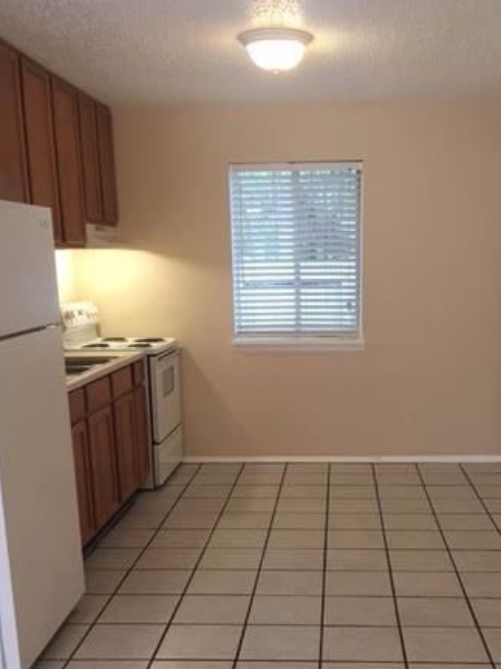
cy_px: 449
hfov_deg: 33.5
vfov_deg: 43.2
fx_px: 830
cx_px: 294
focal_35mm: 43
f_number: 2.2
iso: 40
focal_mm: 4.15
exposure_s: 1/15
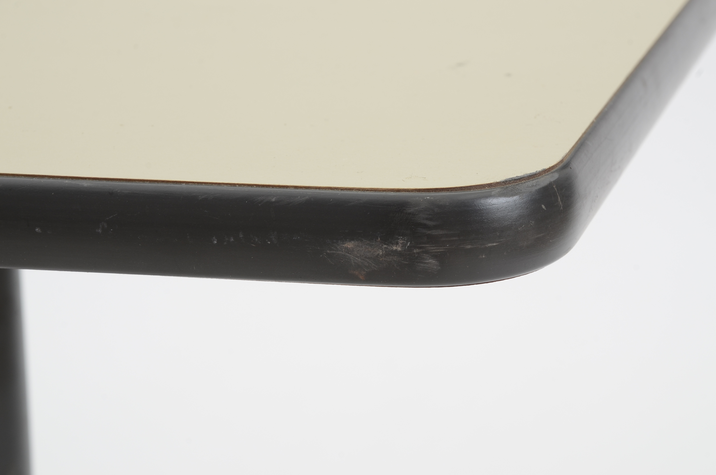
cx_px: 358
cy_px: 238
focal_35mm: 147
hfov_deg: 14.0
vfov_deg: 9.3
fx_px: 2918
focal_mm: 98
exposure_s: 1/125
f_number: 11
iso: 200
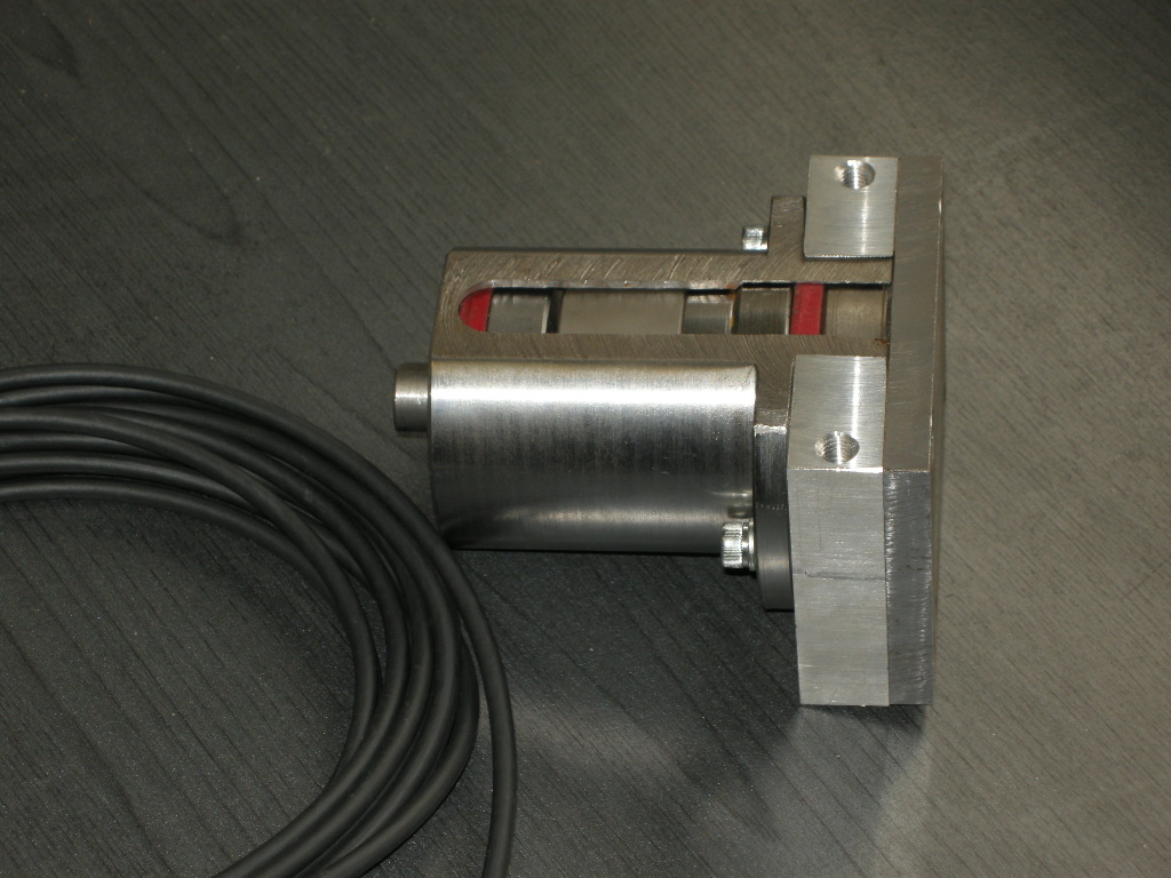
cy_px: 439
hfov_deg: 16.0
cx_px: 586
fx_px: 4161
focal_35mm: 123
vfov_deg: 12.0
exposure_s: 1/36.2
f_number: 5.3
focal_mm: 26.3
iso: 64
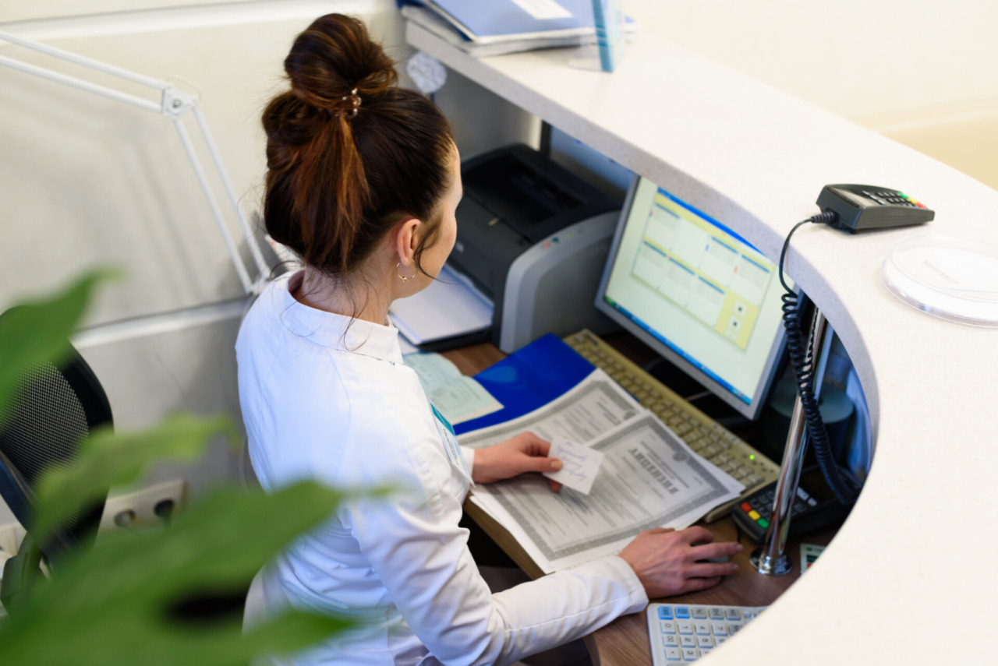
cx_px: 499
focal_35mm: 50
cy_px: 333
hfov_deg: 39.6
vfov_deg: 27.0
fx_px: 1387
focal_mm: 50
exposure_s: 1/100
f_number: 3.5
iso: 800
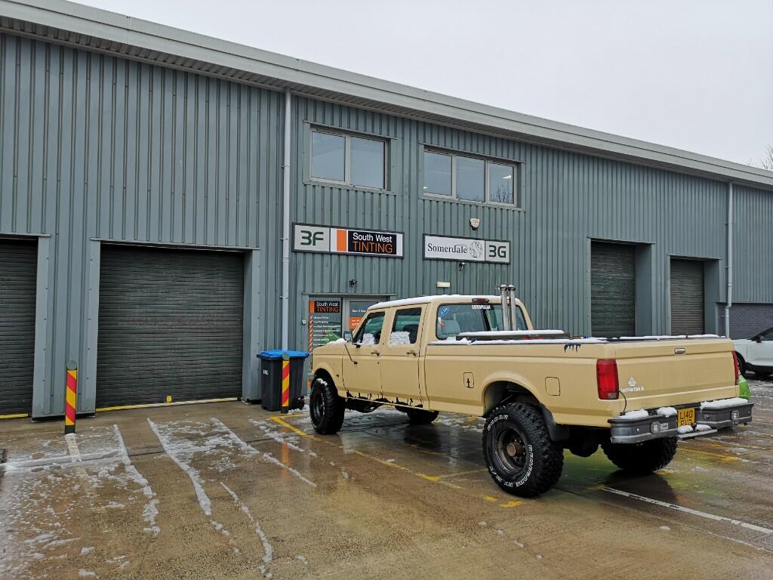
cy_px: 290
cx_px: 386
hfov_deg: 65.3
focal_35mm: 27
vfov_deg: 51.4
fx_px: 603
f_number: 1.8
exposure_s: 1/319
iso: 50
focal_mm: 5.58
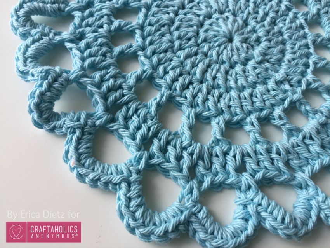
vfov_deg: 48.2
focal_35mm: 29
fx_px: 277
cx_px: 165
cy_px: 124
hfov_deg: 61.6
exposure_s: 1/120
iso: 32
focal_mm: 4.15
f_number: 2.2
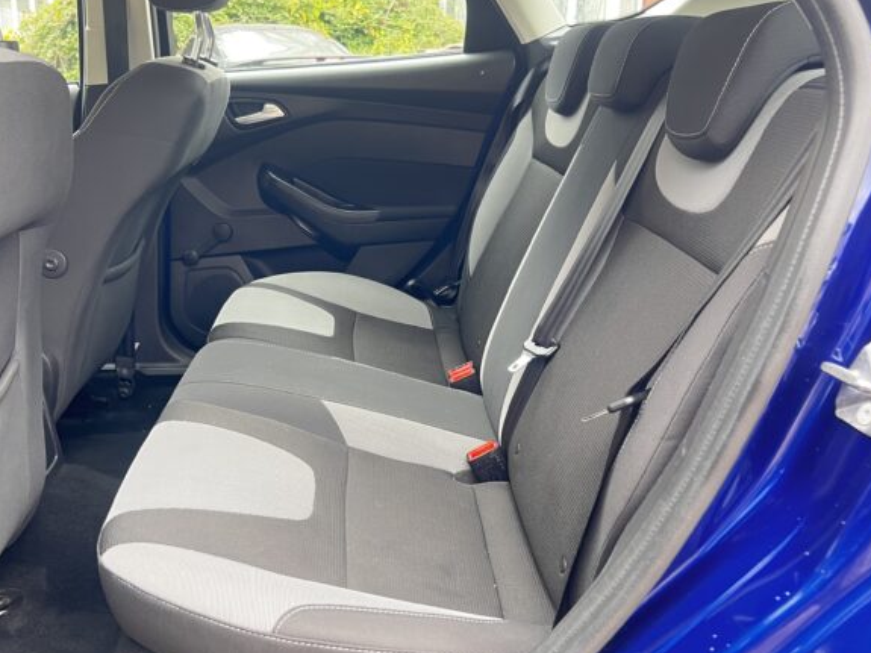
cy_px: 302
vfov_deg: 39.6
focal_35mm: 36
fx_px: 906
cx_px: 357
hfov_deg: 51.1
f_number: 1.5
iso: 125
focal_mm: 5.7
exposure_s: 1/96
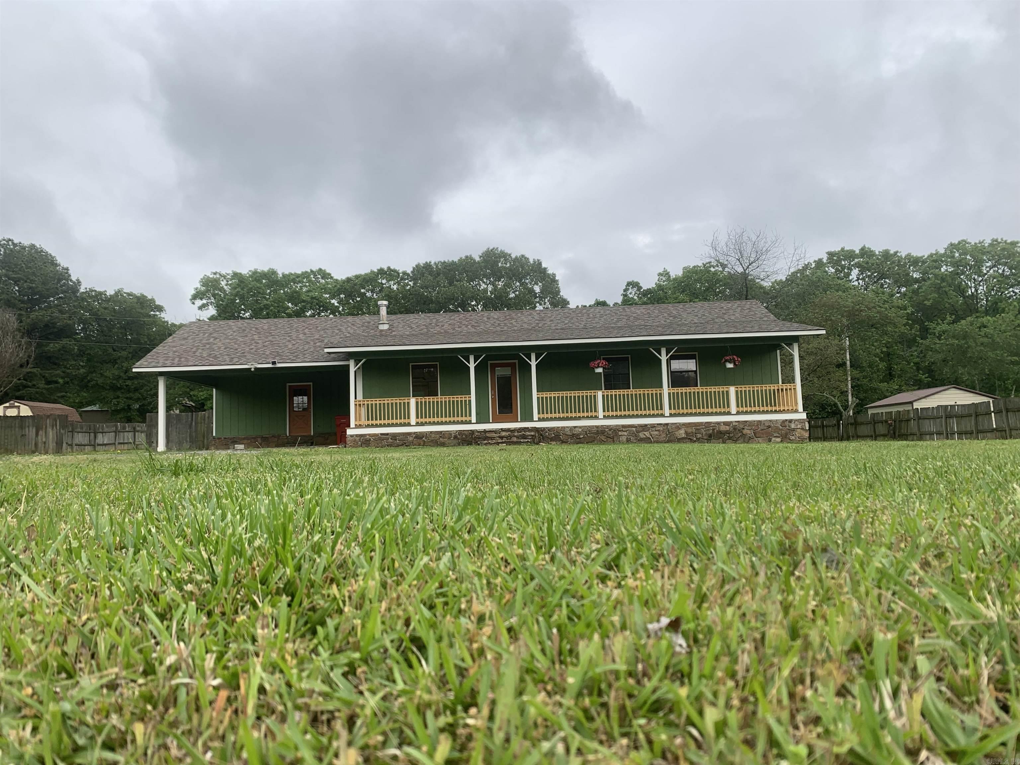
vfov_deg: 53.1
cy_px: 382
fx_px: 766
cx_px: 510
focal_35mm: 26
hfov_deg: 67.3
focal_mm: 4.25
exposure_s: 1/169
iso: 25
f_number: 1.8
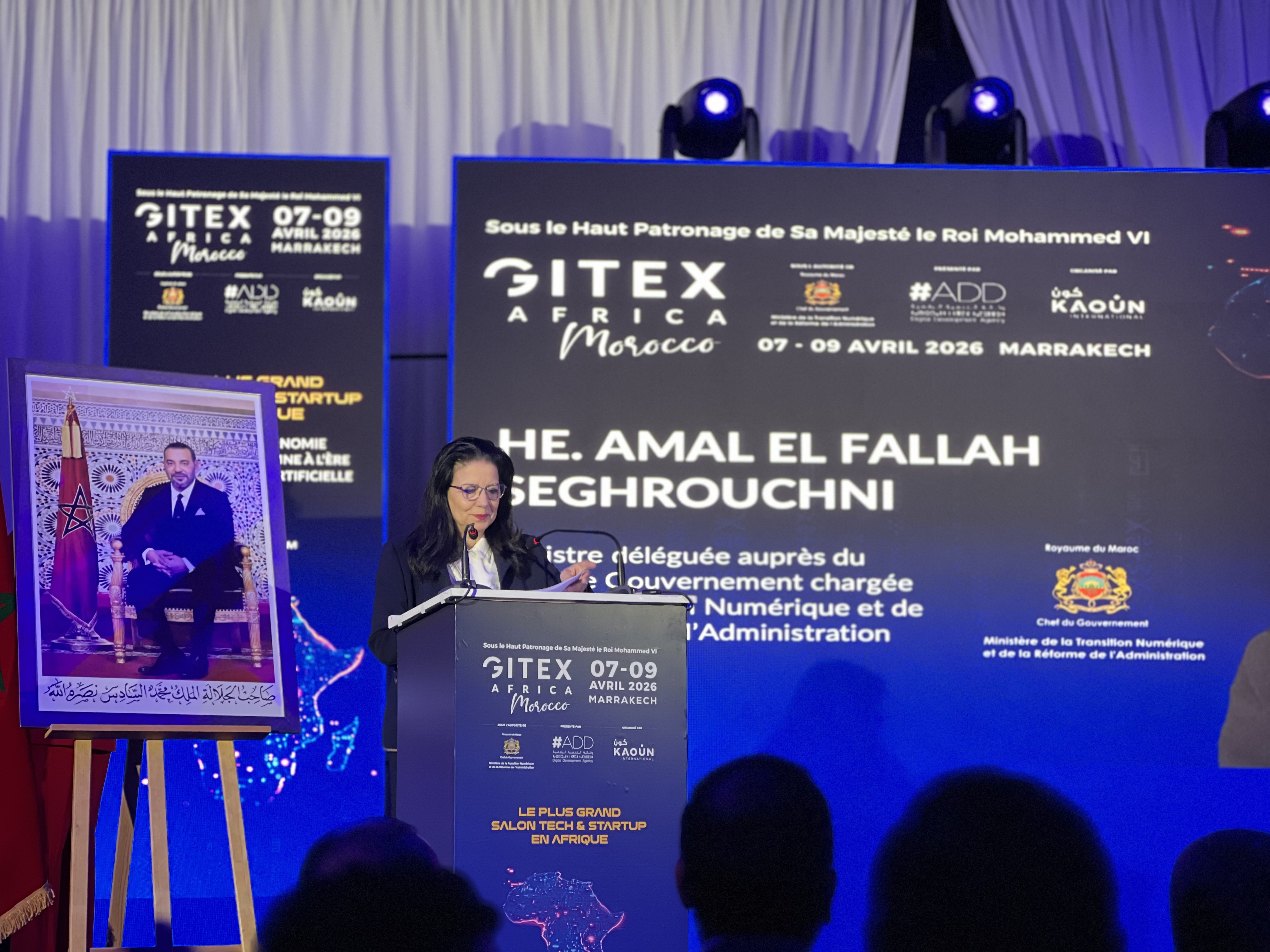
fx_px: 2825
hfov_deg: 25.3
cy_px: 476
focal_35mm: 77
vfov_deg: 19.1
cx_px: 635
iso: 320
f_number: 2.8
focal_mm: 9
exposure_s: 1/40
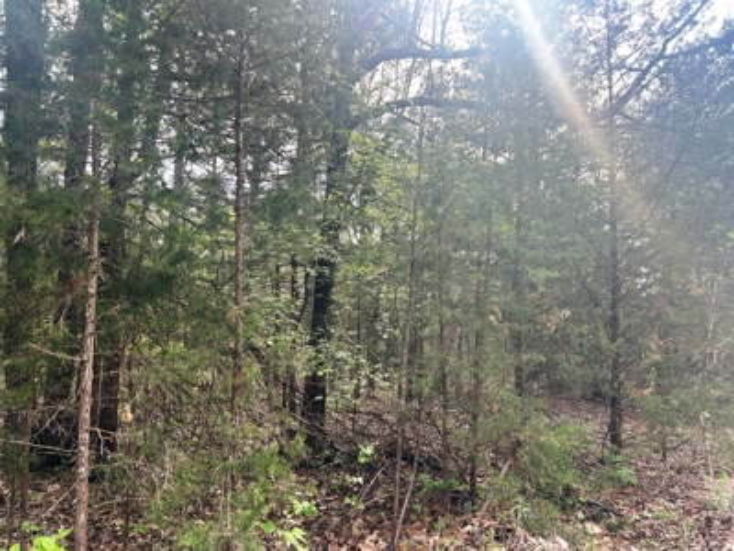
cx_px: 367
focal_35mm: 26
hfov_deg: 67.3
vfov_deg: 53.1
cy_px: 276
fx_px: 551
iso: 50
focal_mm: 5.7
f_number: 1.5
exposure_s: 1/578
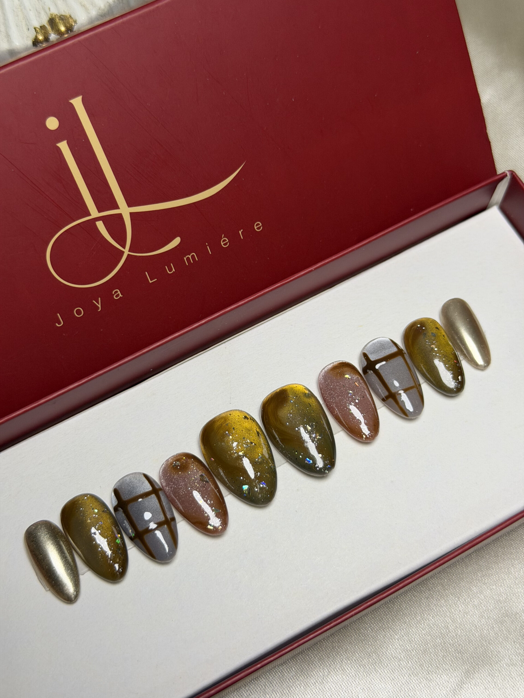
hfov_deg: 30.3
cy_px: 349
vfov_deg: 39.7
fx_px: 969
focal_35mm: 48
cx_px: 262
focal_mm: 6.76
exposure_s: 1/50
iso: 50
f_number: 1.78
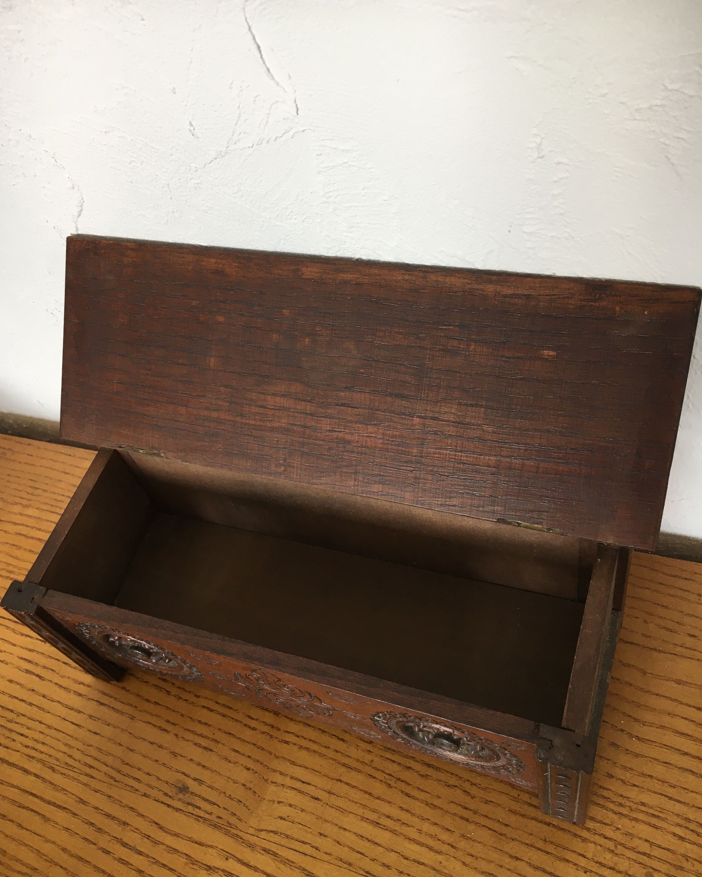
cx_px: 345
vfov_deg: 57.2
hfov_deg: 47.1
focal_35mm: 31
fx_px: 805
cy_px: 457
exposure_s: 1/33
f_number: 2.2
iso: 25
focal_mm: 4.15
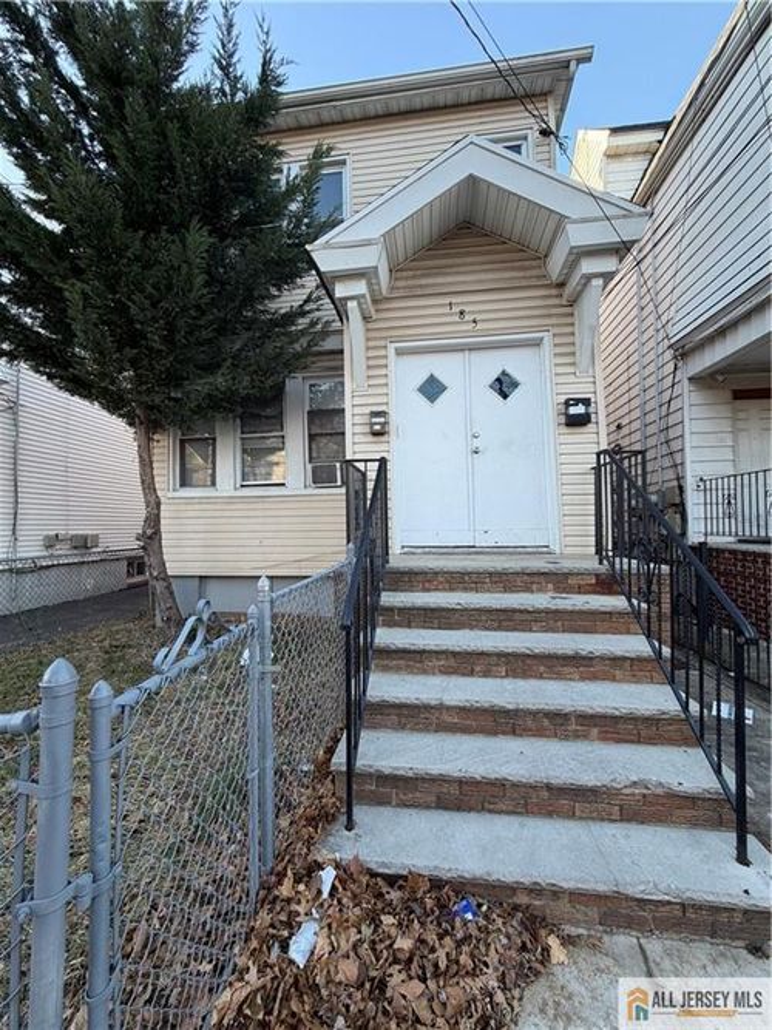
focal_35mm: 14
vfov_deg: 102.1
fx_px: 416
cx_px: 386
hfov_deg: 85.7
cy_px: 515
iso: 64
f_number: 2.2
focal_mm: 2.22
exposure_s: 1/121
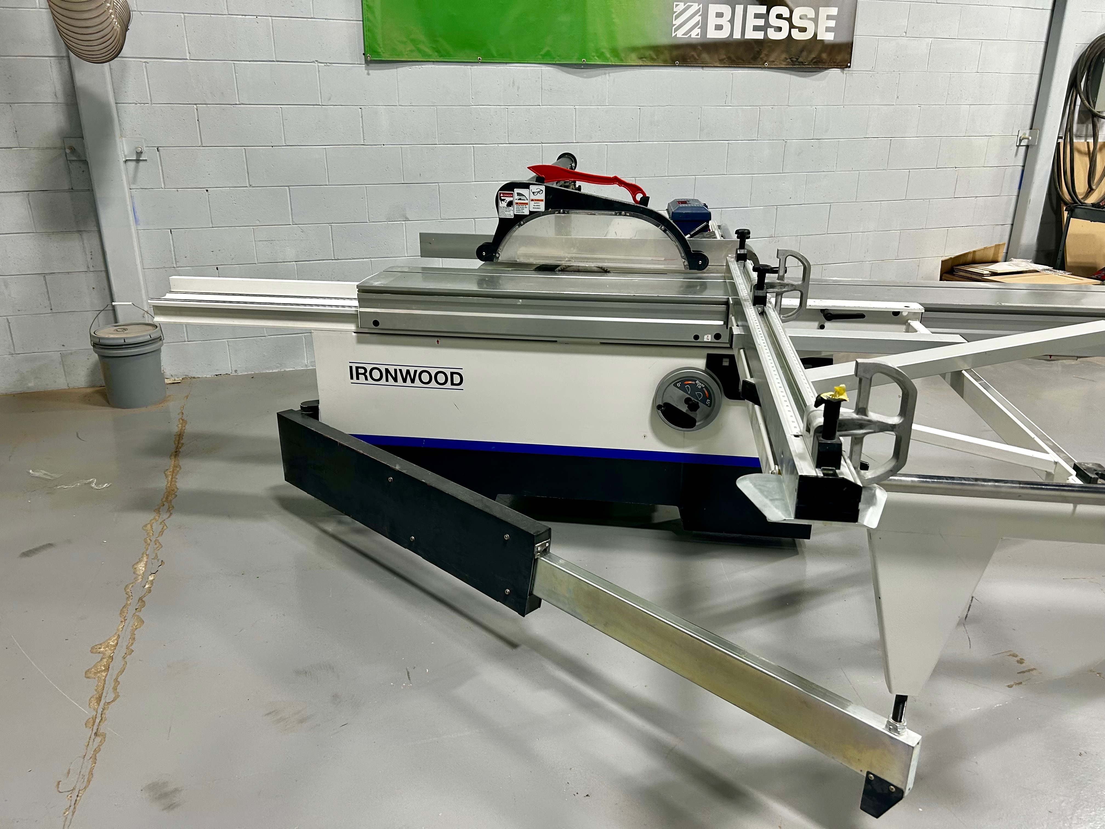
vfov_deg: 53.1
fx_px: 830
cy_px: 414
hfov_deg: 67.3
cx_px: 552
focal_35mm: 26
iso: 125
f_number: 1.5
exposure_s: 1/120
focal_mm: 5.7
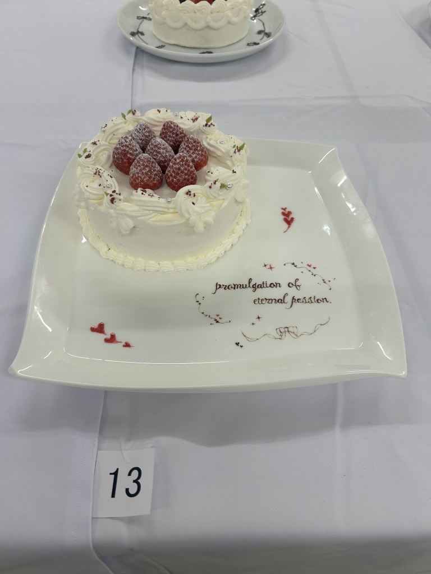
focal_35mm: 26
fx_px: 432
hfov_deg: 53.1
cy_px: 287
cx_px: 216
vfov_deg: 67.3
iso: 40
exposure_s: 1/156
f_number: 1.5
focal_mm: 5.7
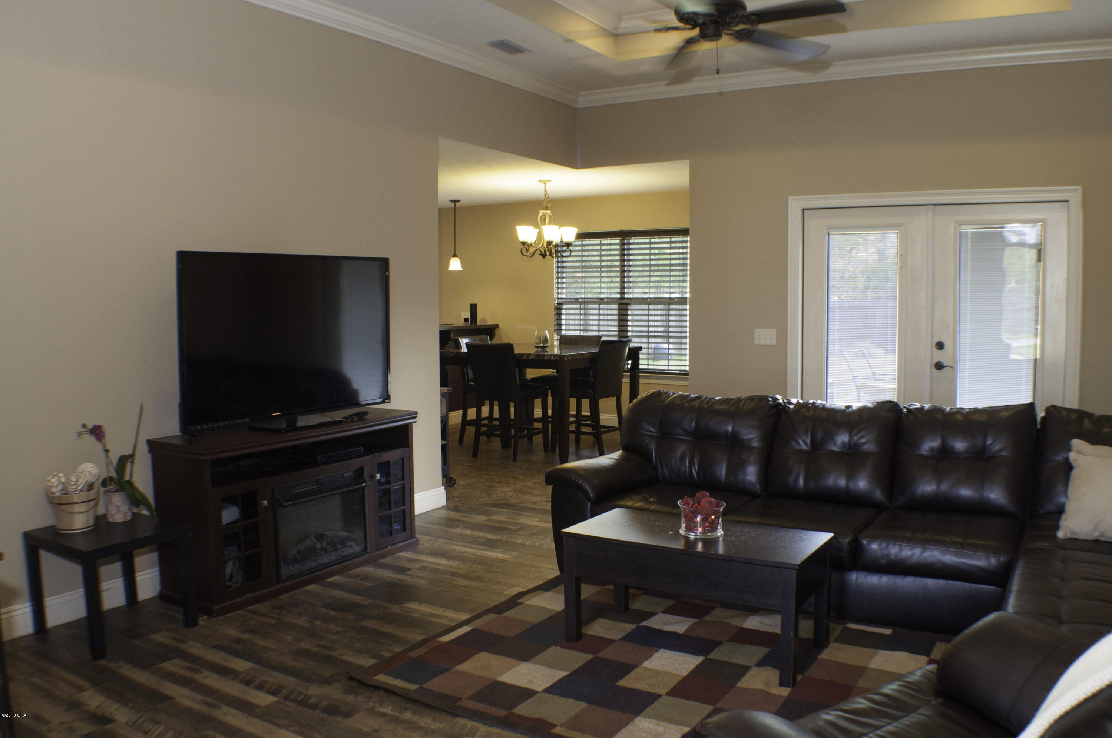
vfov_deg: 36.8
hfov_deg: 53.2
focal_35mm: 36
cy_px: 369
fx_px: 1111
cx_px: 556
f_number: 7.1
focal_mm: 24
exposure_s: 1/30
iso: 400
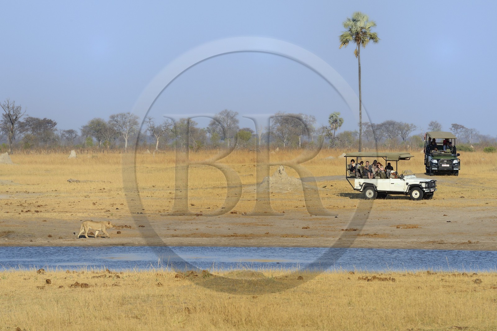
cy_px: 166
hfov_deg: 7.4
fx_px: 3865
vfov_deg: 4.9
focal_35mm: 280
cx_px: 248
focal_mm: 280
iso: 400
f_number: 13
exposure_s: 1/500
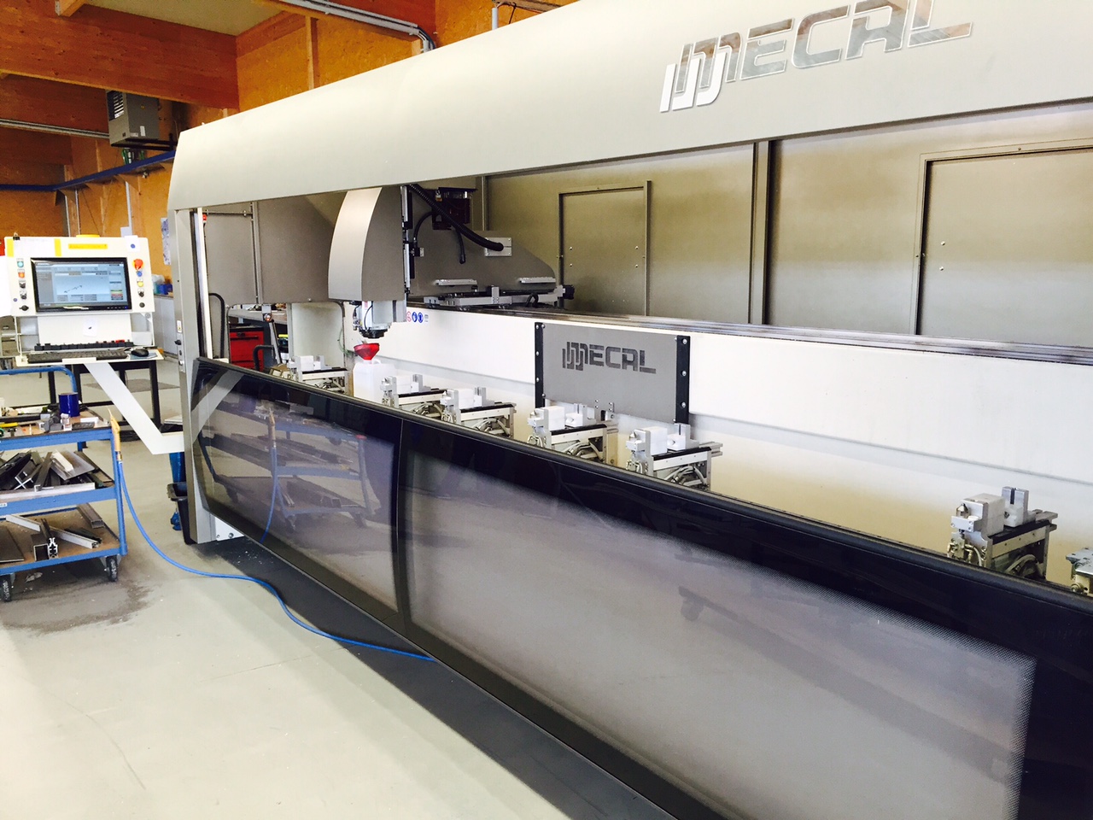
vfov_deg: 48.2
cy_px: 410
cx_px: 546
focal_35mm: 29
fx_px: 916
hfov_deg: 61.7
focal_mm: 4.15
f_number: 2.2
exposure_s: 1/30
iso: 40
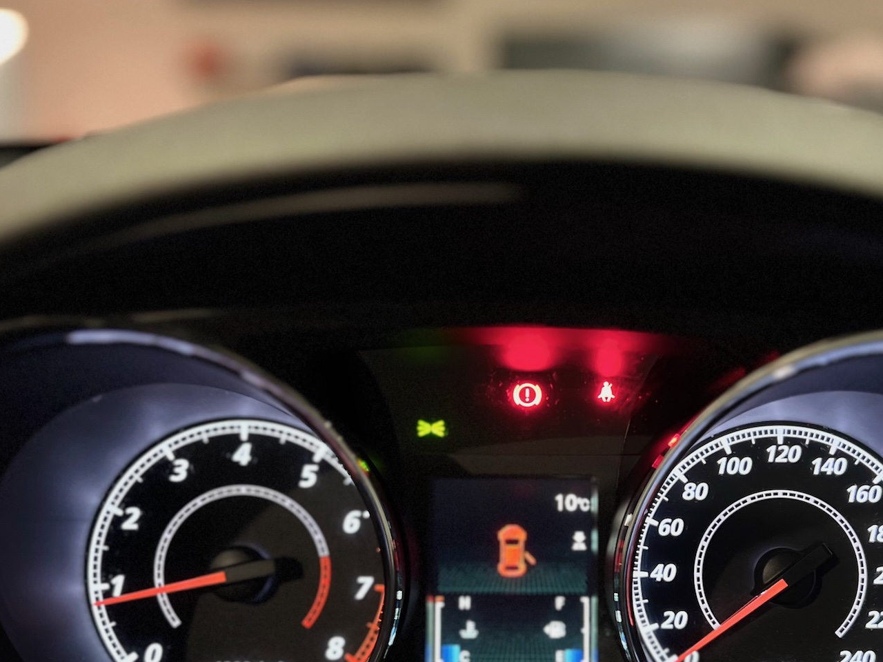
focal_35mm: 39
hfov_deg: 47.6
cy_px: 492
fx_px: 995
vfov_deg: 36.0
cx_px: 525
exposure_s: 1/25
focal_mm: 5.7
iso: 500
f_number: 1.5
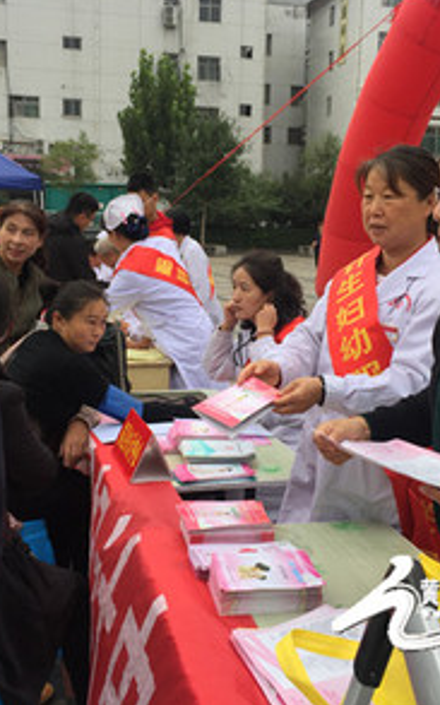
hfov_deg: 30.5
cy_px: 349
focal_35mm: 42
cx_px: 214
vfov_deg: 47.2
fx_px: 806
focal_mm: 4.15
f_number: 2.2
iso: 32
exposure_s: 1/581
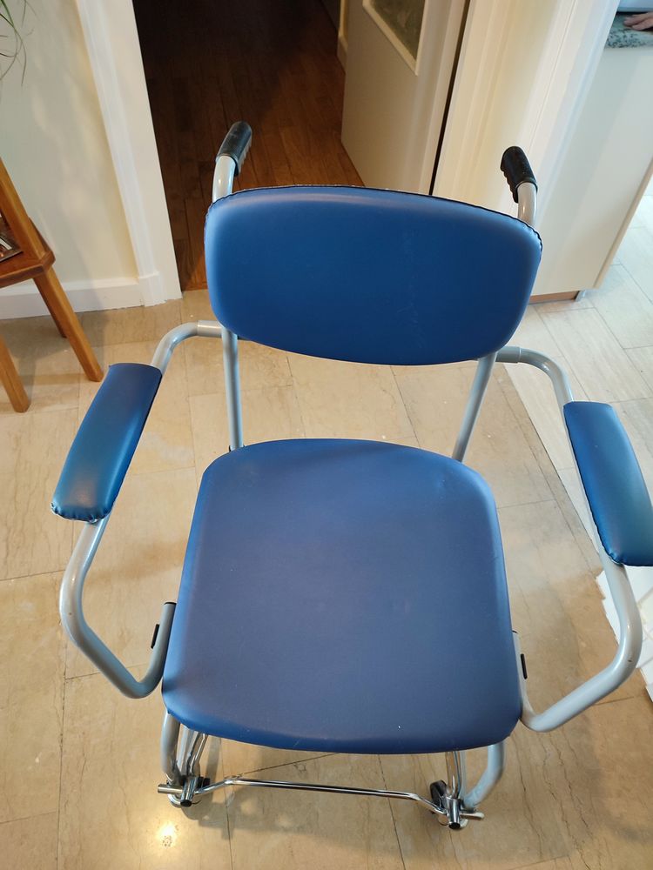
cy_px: 435
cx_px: 326
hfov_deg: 54.9
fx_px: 629
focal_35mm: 25
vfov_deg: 69.4
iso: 885
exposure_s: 1/20
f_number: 1.9
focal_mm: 6.04
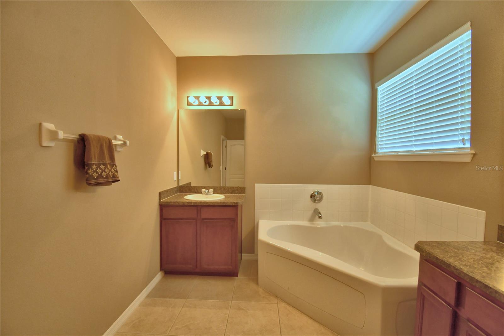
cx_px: 252
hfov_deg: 100.4
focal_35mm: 15
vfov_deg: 77.3
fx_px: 210
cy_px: 168
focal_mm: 10
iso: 640
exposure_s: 1/30
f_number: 4.5
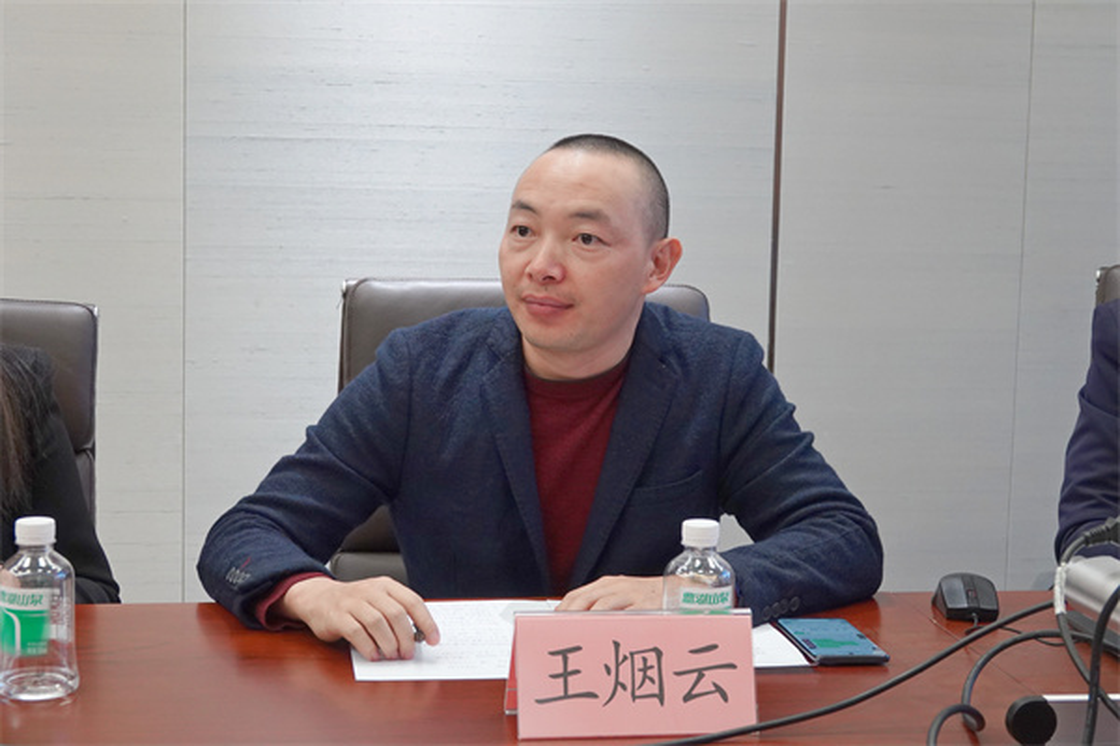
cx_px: 560
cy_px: 373
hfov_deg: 31.0
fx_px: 2022
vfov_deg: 20.9
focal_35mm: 65
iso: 800
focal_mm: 23.95
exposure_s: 1/40
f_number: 3.5
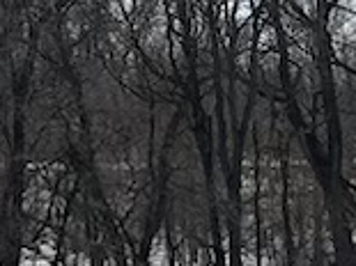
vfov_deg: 4.4
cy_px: 332
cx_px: 811
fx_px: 3453
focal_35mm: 336
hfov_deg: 5.7
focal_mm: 5.96
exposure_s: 1/5952
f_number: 1.6
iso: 32
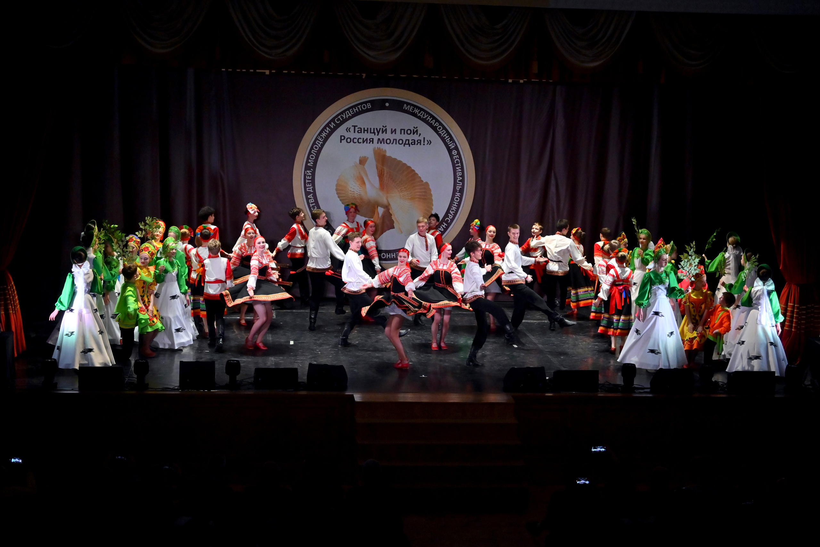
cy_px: 274
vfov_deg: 22.1
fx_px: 1401
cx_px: 410
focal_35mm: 62
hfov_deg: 32.6
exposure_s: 1/500
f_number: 5.6
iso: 1600
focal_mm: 41
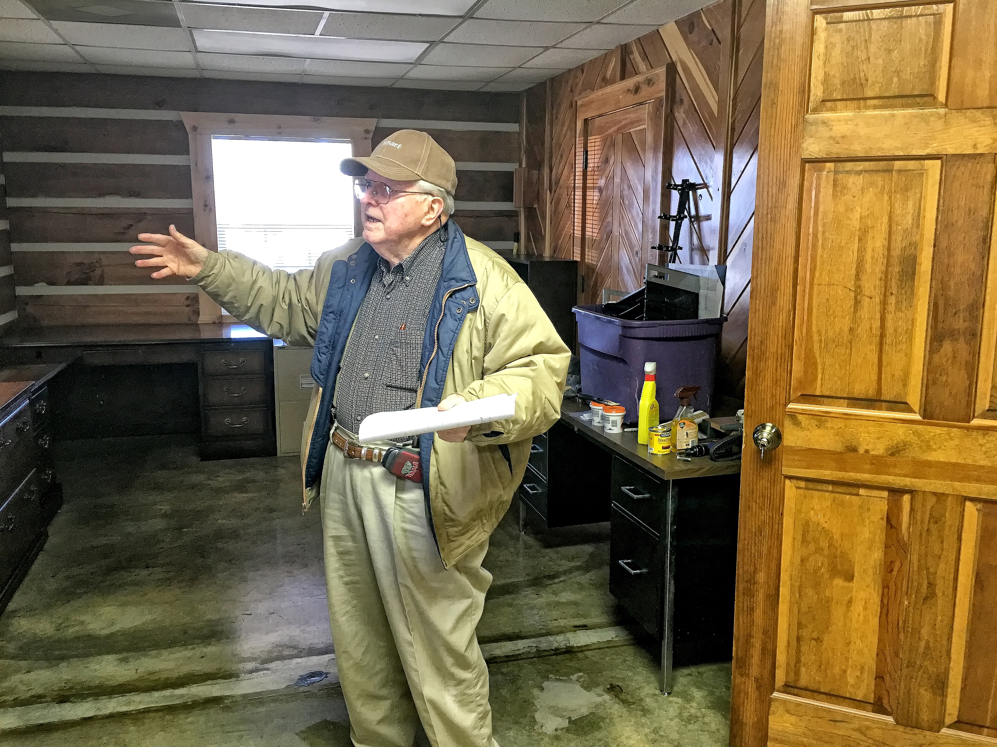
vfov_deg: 48.2
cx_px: 498
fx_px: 835
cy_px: 374
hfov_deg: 61.7
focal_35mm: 29
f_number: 2.2
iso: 64
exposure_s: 1/15
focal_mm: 4.15
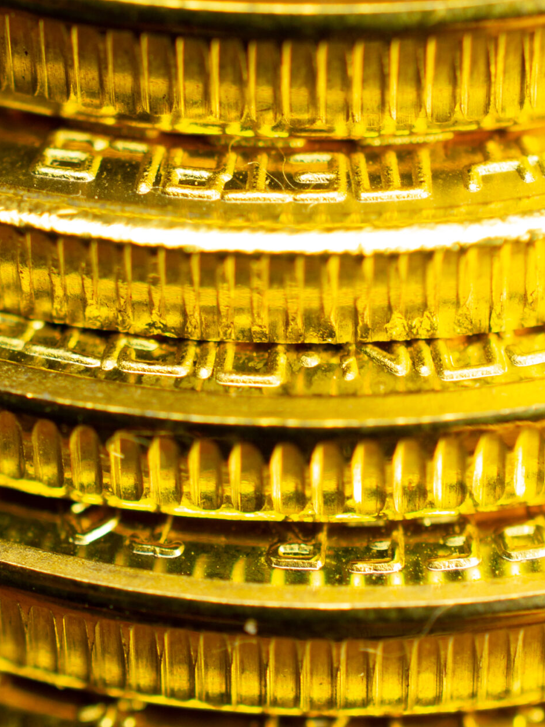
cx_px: 337
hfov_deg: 12.5
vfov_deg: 16.7
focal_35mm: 118
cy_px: 307
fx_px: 2477
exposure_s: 1/6
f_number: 6.3
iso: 100
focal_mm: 40
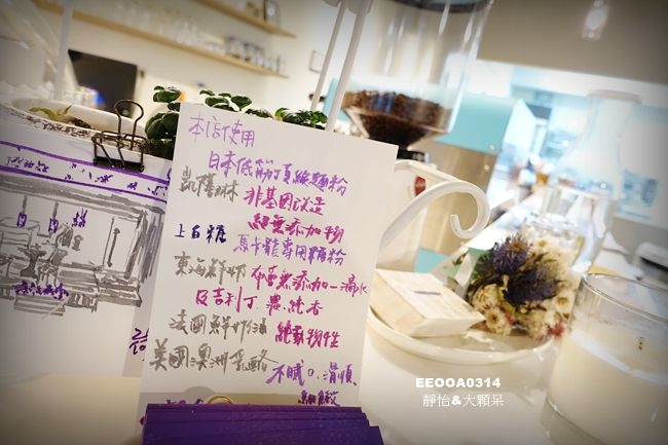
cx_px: 334
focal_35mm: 24
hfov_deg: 73.8
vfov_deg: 53.1
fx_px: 445
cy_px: 222
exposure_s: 1/25
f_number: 3.5
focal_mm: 8.85
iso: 800
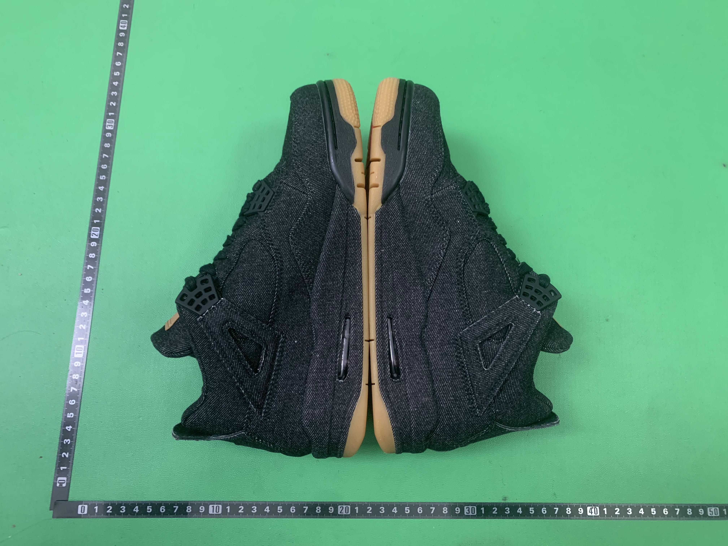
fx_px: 547
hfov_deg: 67.3
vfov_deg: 53.1
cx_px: 364
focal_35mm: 26
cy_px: 273
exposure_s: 1/60
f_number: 1.8
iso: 250
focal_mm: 4.25
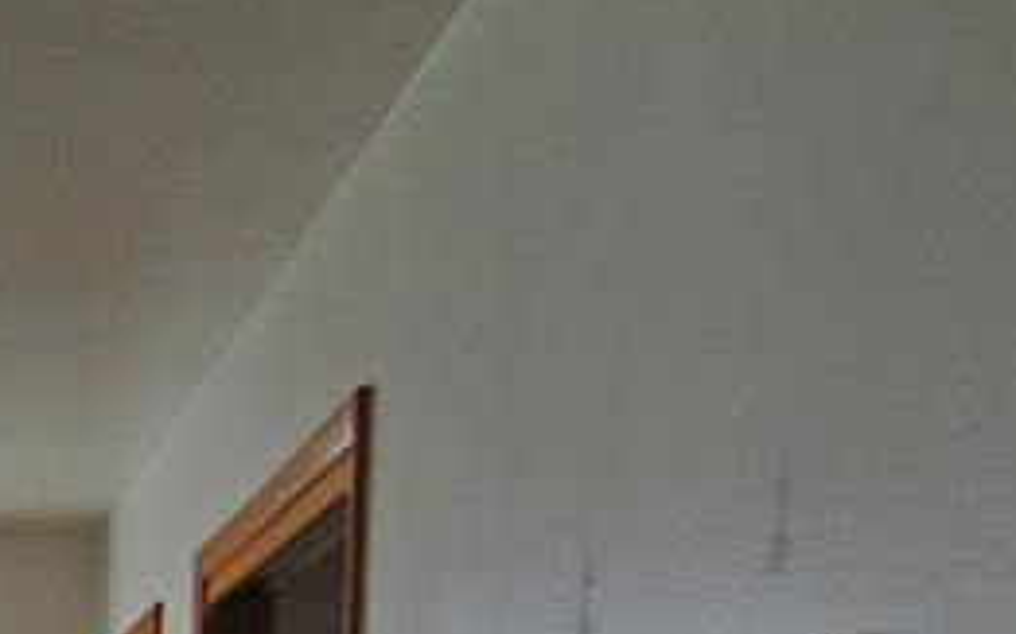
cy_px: 1250
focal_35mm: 72
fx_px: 1993
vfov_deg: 14.9
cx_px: -358
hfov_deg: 24.4
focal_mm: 12
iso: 200
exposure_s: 1/80
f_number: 4.5
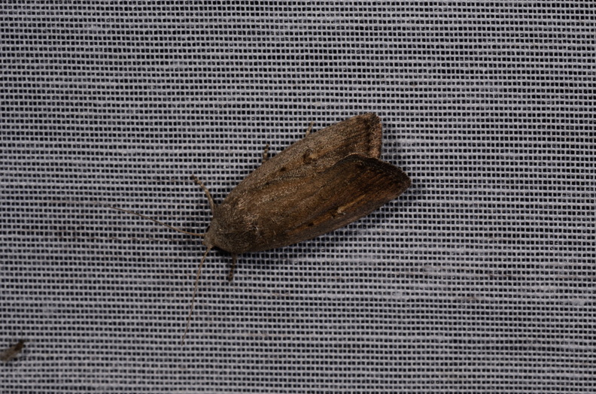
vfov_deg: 10.7
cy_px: 197
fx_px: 2106
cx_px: 298
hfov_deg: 16.1
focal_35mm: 128
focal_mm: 85
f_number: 32
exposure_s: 1/60
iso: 100
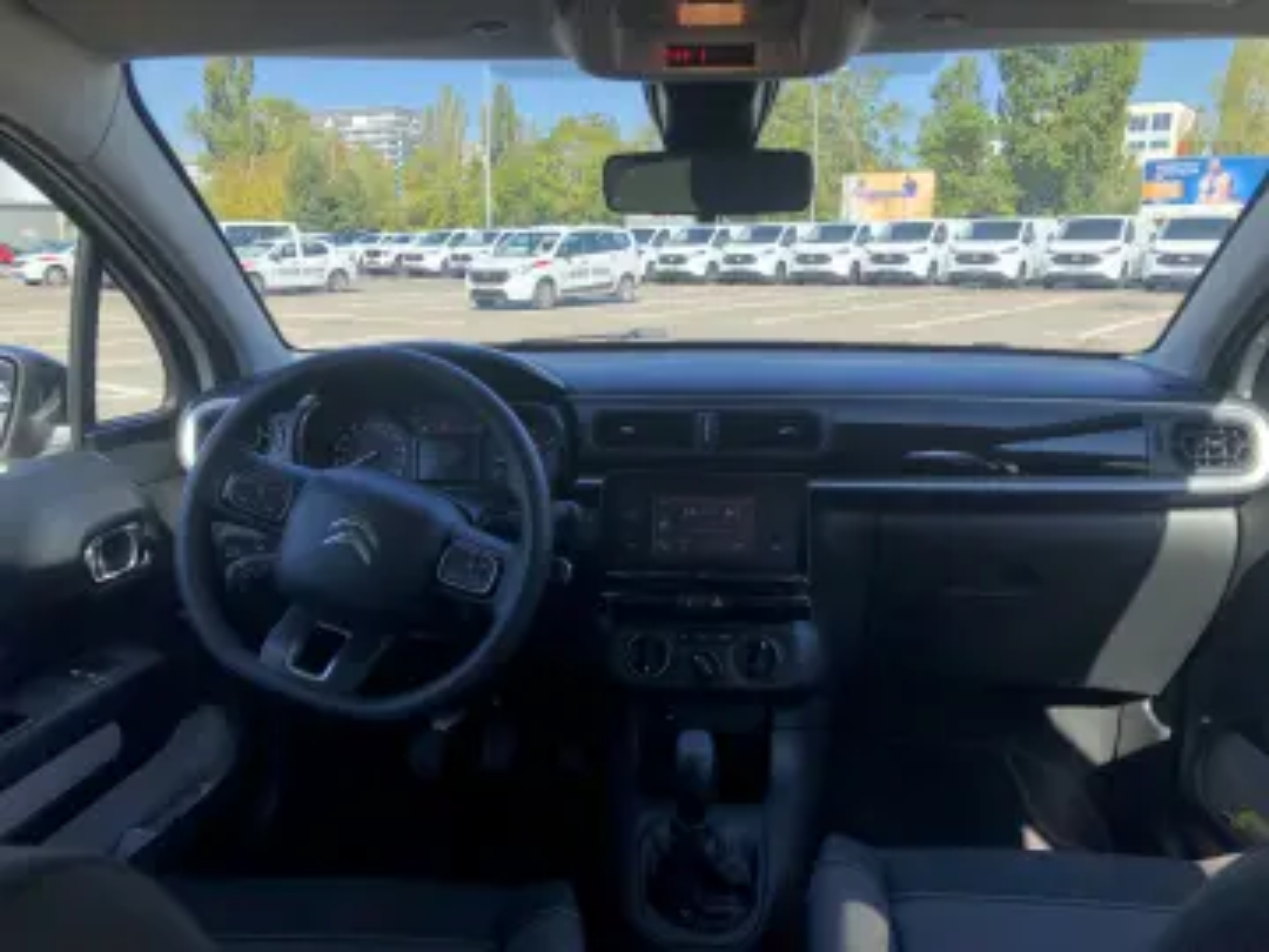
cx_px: 634
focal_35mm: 28
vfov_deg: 49.7
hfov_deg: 63.4
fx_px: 1026
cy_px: 476
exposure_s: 1/480
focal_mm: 3.99
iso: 20
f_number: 1.8
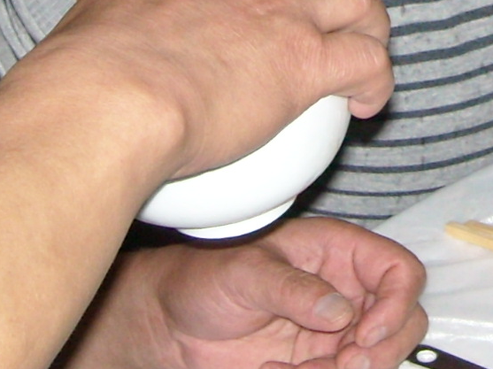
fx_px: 2320
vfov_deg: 8.6
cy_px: -369
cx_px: 625
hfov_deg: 11.8
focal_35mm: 163
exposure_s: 1/60
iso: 200
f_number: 2.8
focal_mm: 5.7
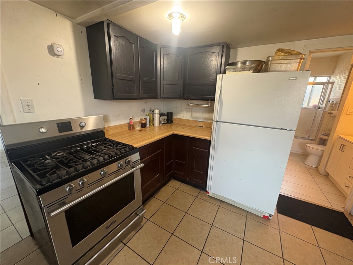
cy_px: 132
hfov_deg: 102.1
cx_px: 176
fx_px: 143
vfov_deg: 85.7
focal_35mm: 14
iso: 200
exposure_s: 1/60
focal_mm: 2.22
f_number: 2.2
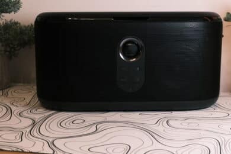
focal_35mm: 53
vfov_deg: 25.5
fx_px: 340
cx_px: 116
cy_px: 77
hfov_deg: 37.5
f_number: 8
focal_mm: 35.3
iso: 3200
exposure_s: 1/80
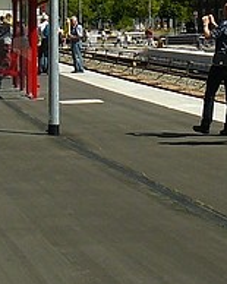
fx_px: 1219
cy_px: -82
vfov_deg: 12.9
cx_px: 148
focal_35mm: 145
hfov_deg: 10.6
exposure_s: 1/640
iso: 100
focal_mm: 6
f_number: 2.8
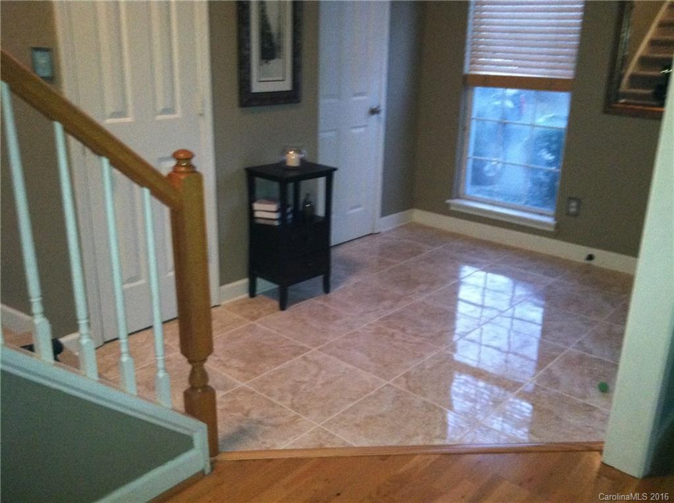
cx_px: 337
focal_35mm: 35
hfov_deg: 52.7
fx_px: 680
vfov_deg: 40.6
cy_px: 252
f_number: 2.8
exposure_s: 1/15
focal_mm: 3.85
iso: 640
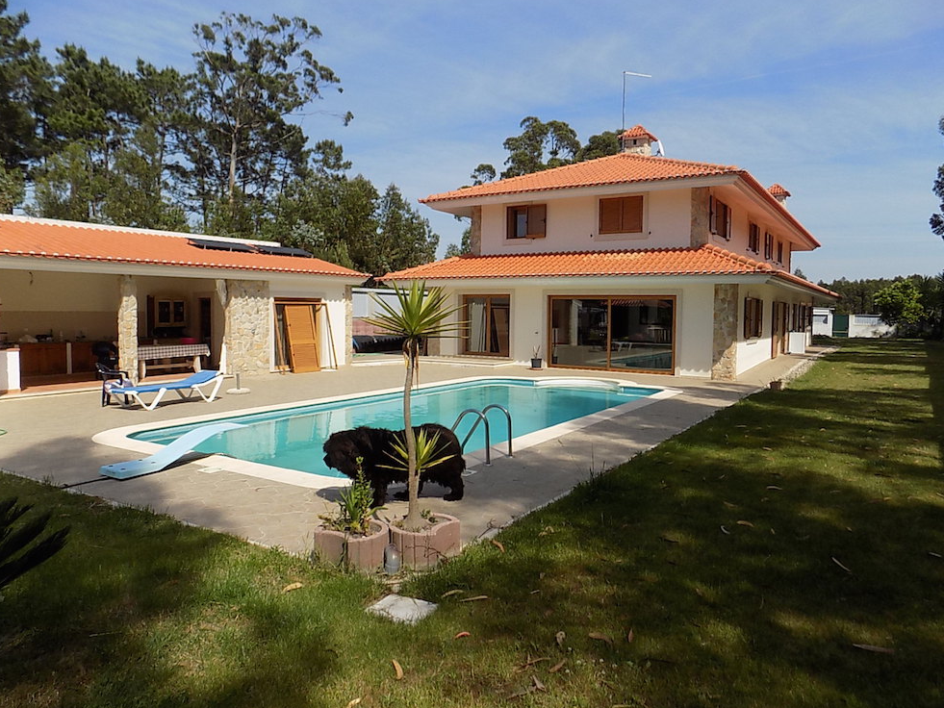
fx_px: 655
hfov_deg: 71.6
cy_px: 342
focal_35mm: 24
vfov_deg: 56.8
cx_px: 482
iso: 80
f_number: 3.1
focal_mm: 4
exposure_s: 1/1250
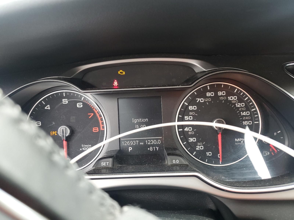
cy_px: 110
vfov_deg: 53.1
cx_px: 147
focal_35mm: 26
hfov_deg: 67.3
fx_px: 221
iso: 88
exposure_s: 1/120
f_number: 1.5
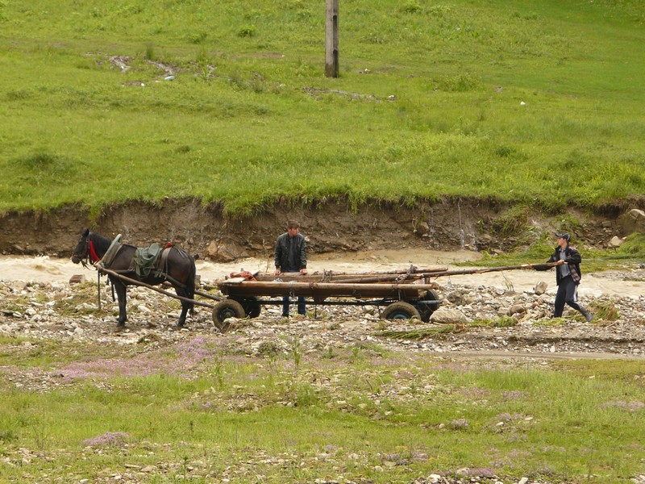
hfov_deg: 8.9
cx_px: 322
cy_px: 242
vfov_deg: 6.7
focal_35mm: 223
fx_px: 4155
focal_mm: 28.8
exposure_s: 1/60
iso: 100
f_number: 3.6
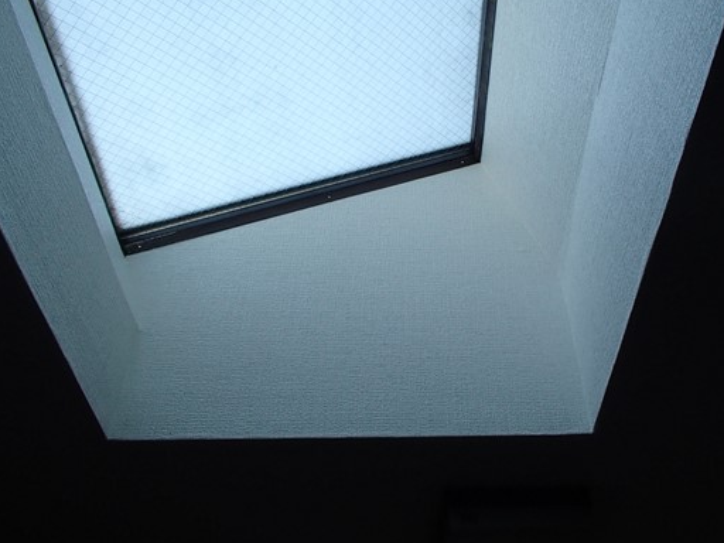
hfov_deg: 52.4
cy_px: 230
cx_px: 424
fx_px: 732
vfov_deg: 40.6
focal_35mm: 35
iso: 200
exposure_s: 1/60
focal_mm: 5
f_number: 3.9
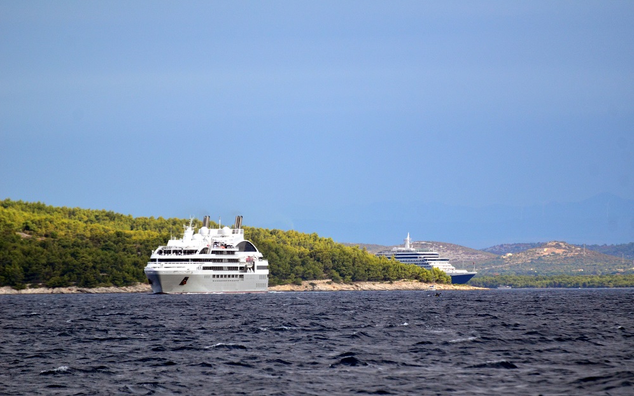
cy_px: 209
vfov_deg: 2.9
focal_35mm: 459
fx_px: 7929
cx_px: 317
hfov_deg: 4.6
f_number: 5.6
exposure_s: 1/3200
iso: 640
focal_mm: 300
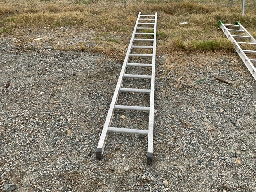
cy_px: 96
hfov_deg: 61.7
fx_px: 214
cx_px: 128
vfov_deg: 48.2
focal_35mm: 29
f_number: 1.8
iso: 16
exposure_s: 1/1221
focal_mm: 3
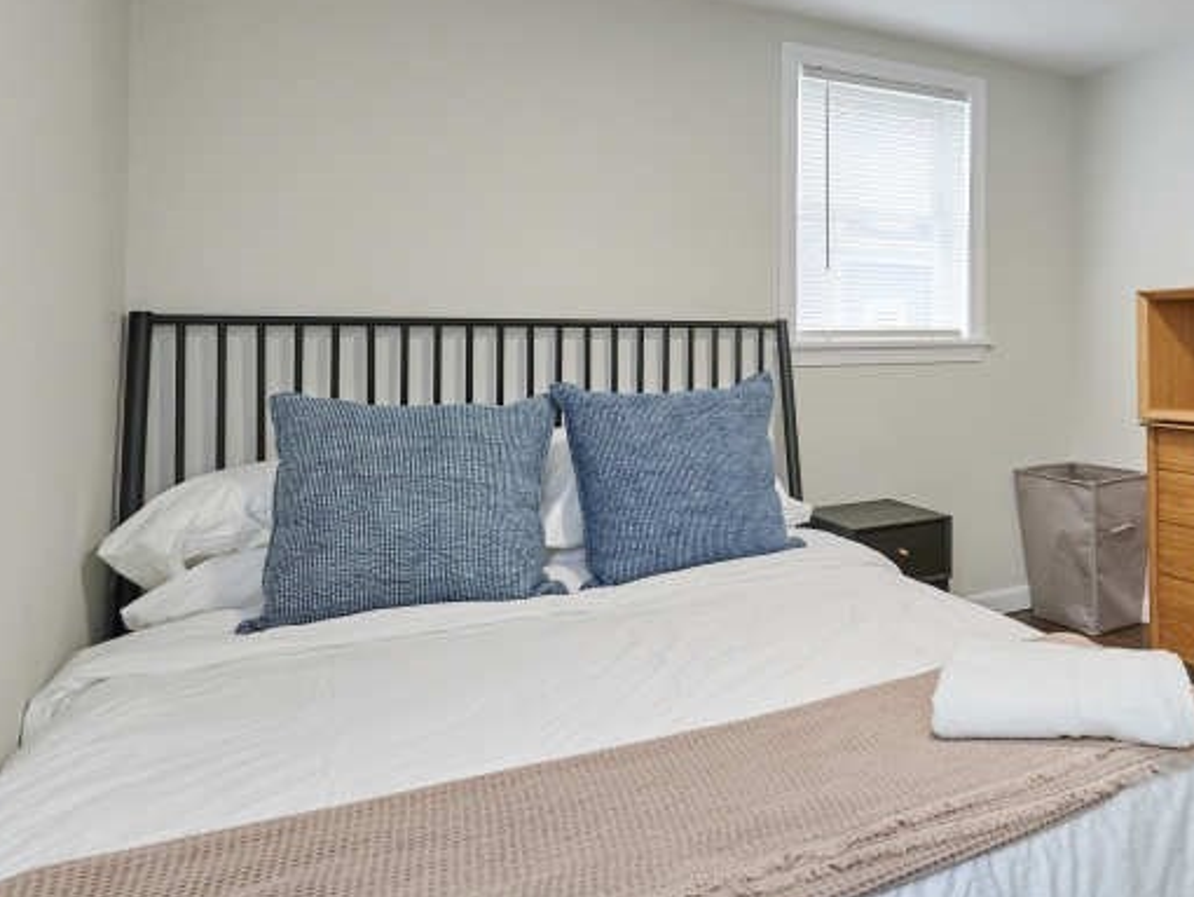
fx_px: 932
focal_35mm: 27
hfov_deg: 59.1
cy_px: 371
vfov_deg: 51.1
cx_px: 990
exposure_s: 1/125
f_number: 5.6
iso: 1600
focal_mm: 14
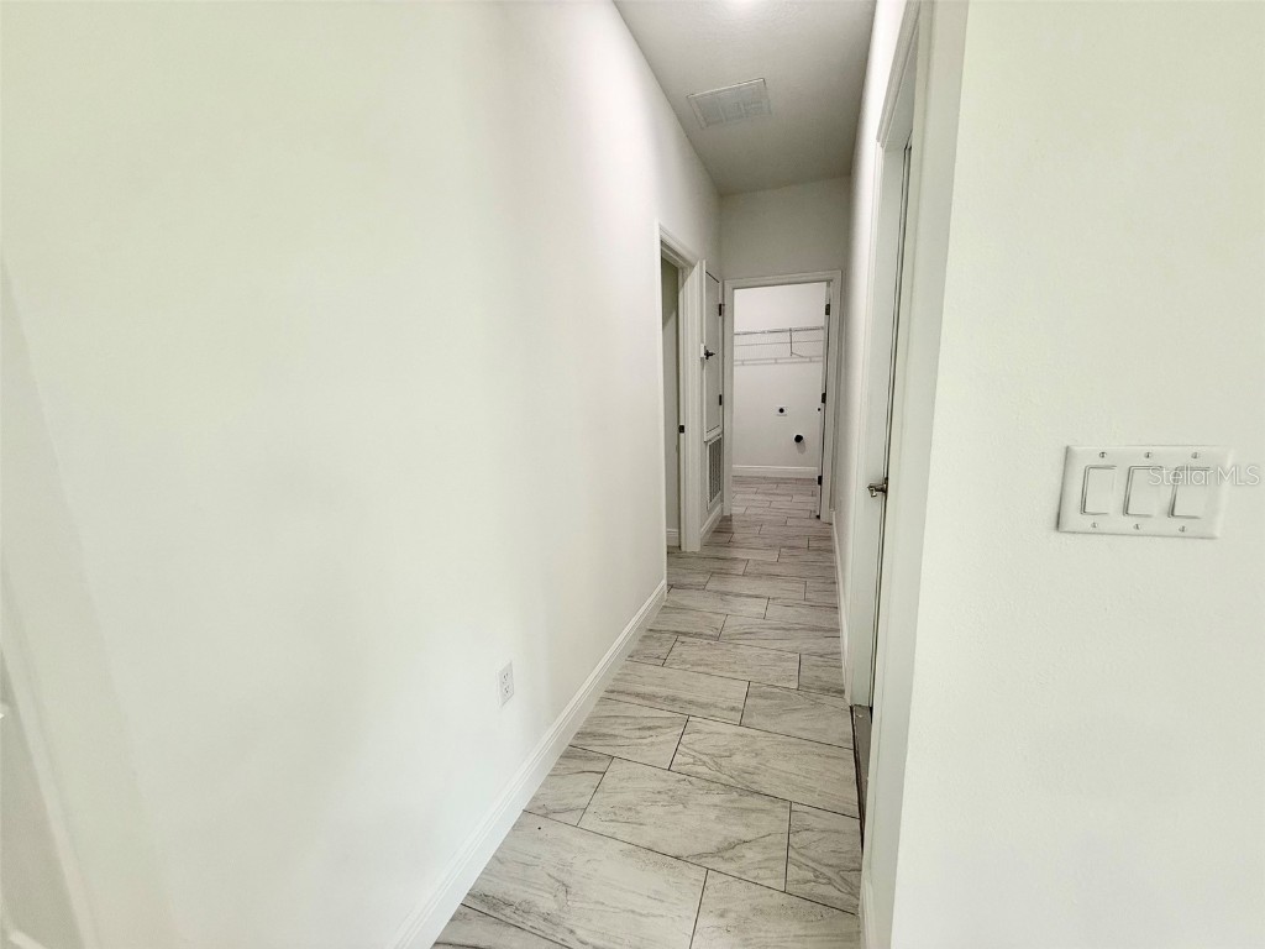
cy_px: 474
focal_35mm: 14
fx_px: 512
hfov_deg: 102.1
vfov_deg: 85.7
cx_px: 632
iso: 125
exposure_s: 1/120
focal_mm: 2.22
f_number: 2.2
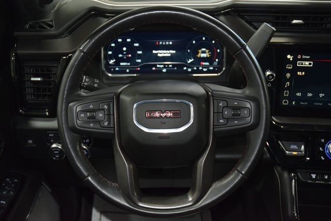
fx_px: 428
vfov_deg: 29.0
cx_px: 166
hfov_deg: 42.3
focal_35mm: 46
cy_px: 110
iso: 1400
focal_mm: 31
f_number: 4
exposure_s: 1/30
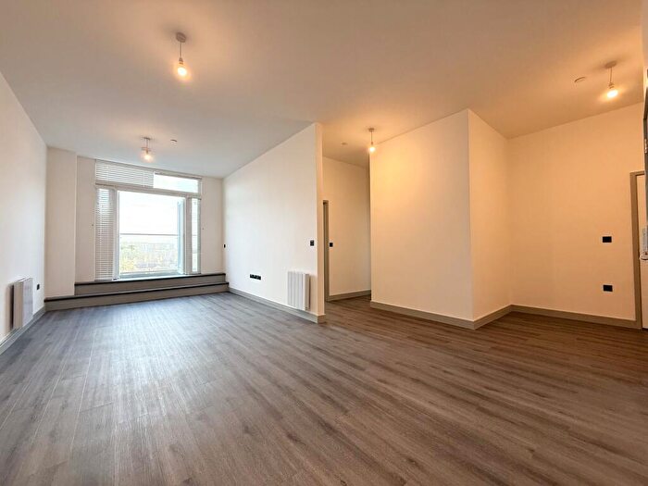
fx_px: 262
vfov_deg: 85.7
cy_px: 243
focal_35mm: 14
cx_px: 324
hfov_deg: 102.1
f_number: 2.2
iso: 160
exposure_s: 1/100
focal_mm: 2.22
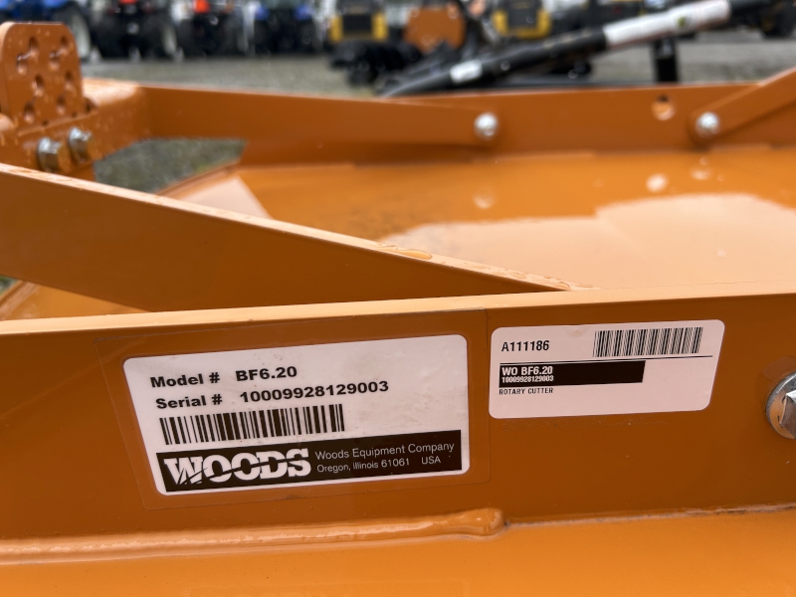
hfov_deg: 67.3
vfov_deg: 53.1
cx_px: 398
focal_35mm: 26
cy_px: 298
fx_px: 598
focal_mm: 5.7
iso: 50
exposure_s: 1/1808
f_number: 1.5
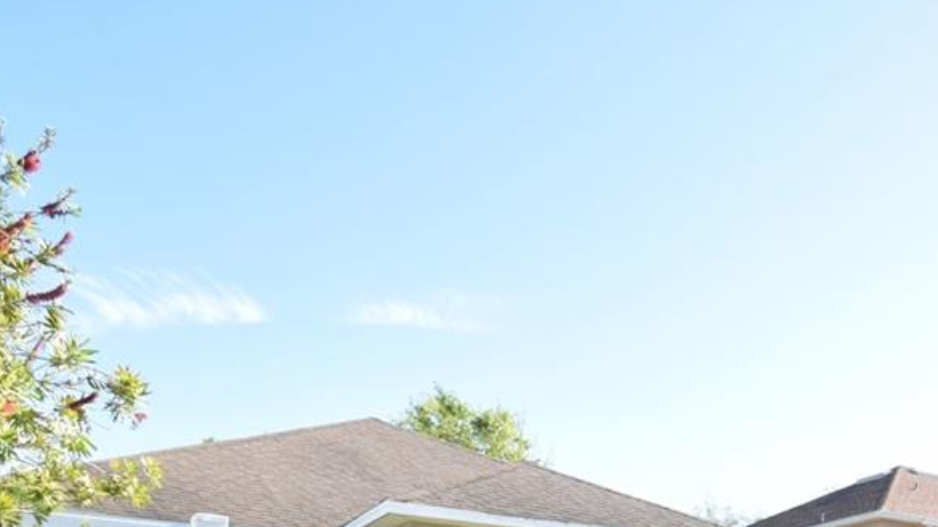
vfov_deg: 22.7
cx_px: 749
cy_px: 786
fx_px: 1069
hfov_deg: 45.0
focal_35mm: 43
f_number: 3.5
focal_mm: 10
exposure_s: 1/2000
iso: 800
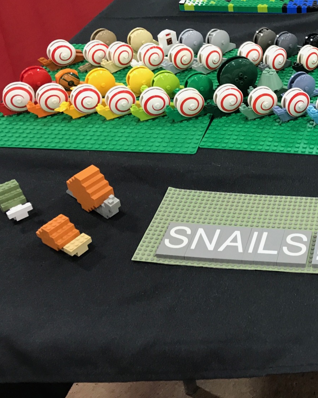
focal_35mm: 49
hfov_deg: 28.0
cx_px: 354
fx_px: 577
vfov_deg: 37.6
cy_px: 132
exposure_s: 1/17
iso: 40
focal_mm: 3.99
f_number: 1.8
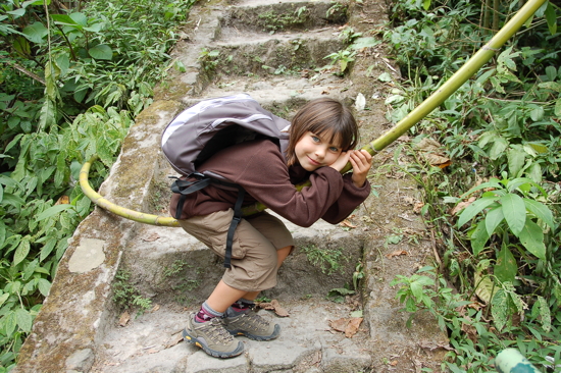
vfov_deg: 36.8
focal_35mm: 36
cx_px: 280
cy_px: 186
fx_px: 561
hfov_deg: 53.2
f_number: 4.5
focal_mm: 24
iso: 200
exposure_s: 1/80
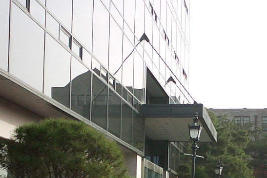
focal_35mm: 90
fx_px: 668
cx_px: 173
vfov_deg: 14.8
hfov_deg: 22.5
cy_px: 202
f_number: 3.5
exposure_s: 1/400
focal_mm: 5.6
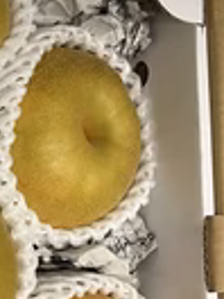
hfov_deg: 17.9
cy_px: 265
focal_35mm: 79
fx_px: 682
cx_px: -27
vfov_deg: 24.1
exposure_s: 1/60
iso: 100
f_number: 1.6
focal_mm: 5.1
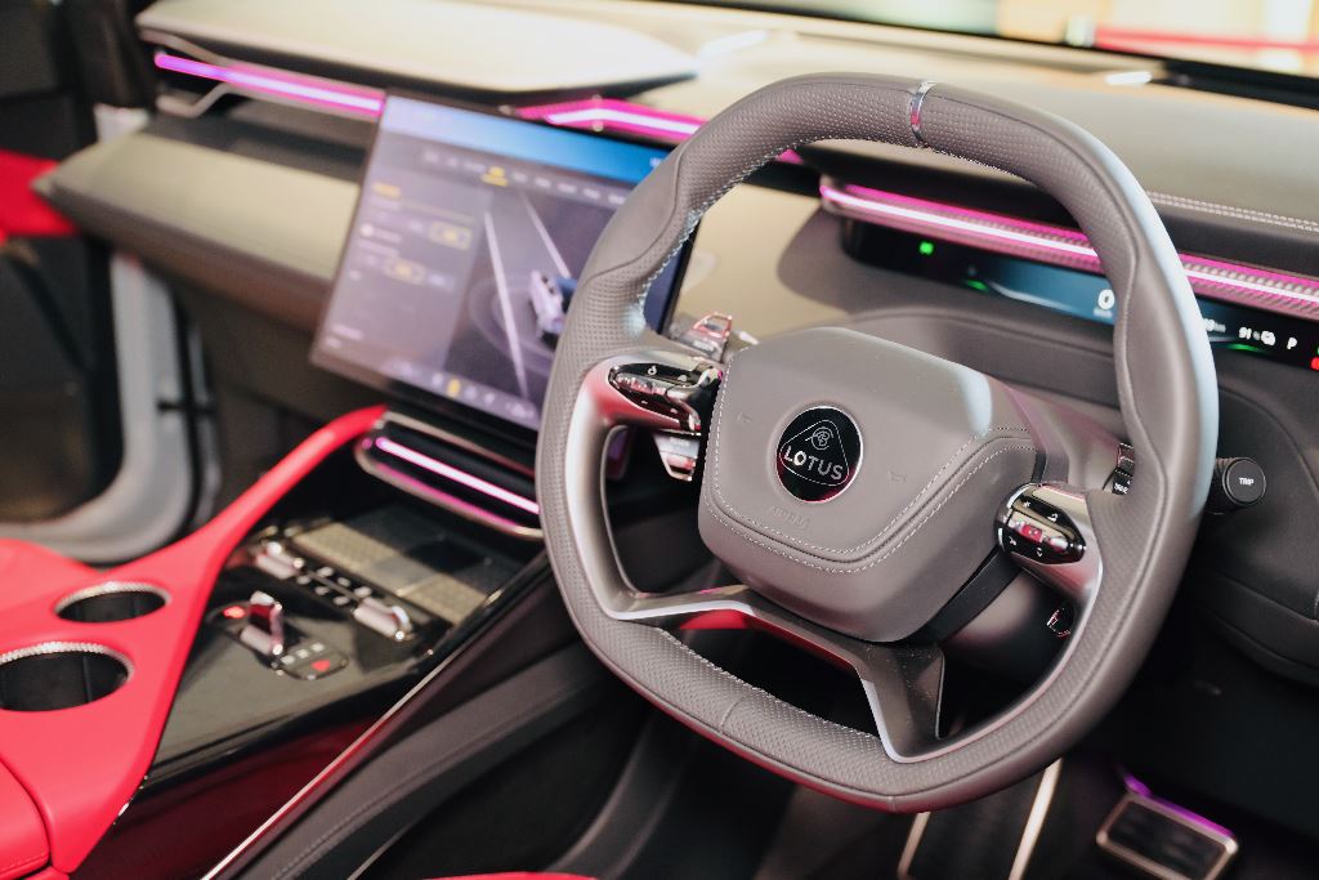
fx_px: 1502
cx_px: 660
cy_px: 440
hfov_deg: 47.4
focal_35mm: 41
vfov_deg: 32.6
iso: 1600
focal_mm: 41
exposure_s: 1/25
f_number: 3.5
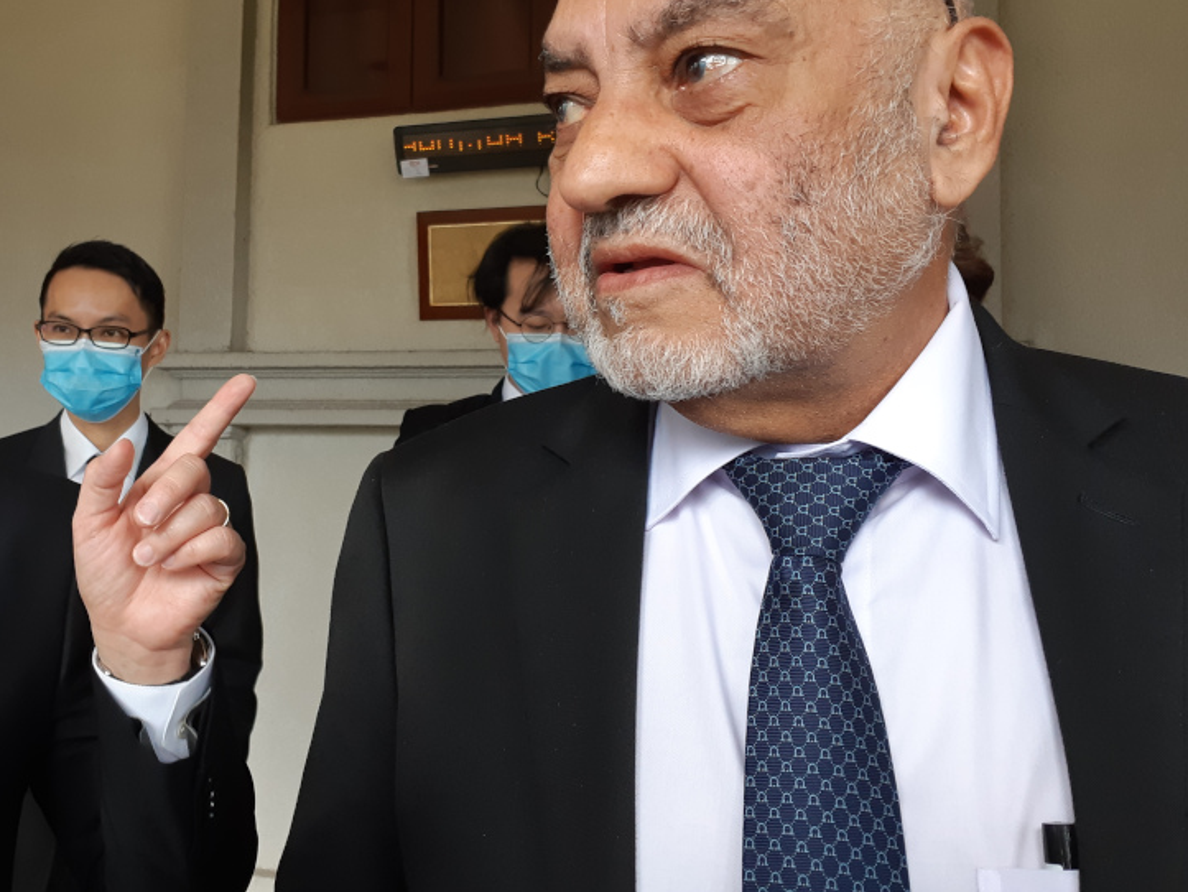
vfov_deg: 39.5
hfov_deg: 50.6
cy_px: 365
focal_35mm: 36
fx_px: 1236
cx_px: 423
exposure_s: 1/100
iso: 80
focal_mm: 3.93
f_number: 1.7
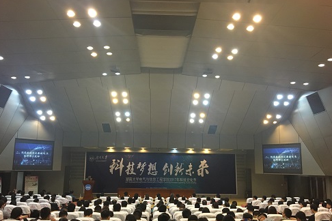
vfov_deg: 42.3
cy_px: 124
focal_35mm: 31
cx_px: 163
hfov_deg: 60.3
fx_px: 286
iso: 250
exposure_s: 1/33
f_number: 2.2
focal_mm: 4.15
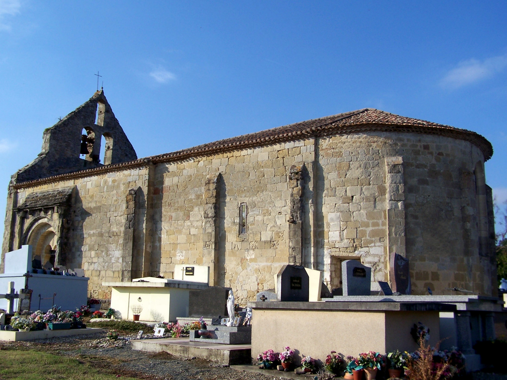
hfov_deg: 49.0
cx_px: 254
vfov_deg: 37.7
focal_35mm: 38
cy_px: 190
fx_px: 557
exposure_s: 1/640
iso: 80
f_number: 4
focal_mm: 6.3
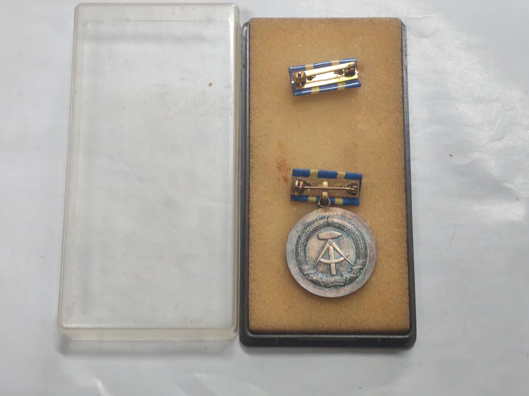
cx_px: 264
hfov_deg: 28.6
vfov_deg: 21.6
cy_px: 198
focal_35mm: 68
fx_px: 1039
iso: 800
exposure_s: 1/50
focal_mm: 5.52
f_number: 1.95
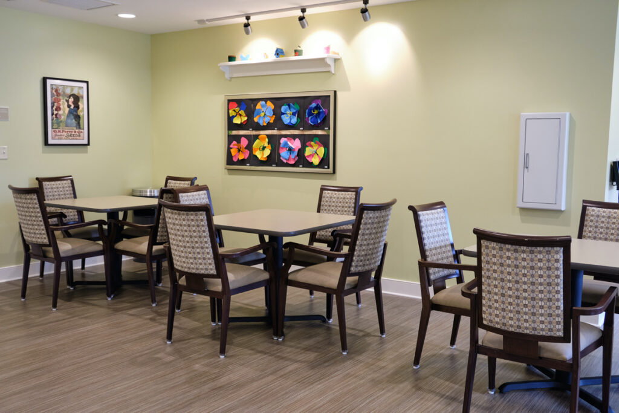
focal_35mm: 35
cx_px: 310
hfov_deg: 54.4
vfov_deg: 37.9
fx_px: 602
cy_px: 206
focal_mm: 23.3
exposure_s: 1/60
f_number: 5
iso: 800
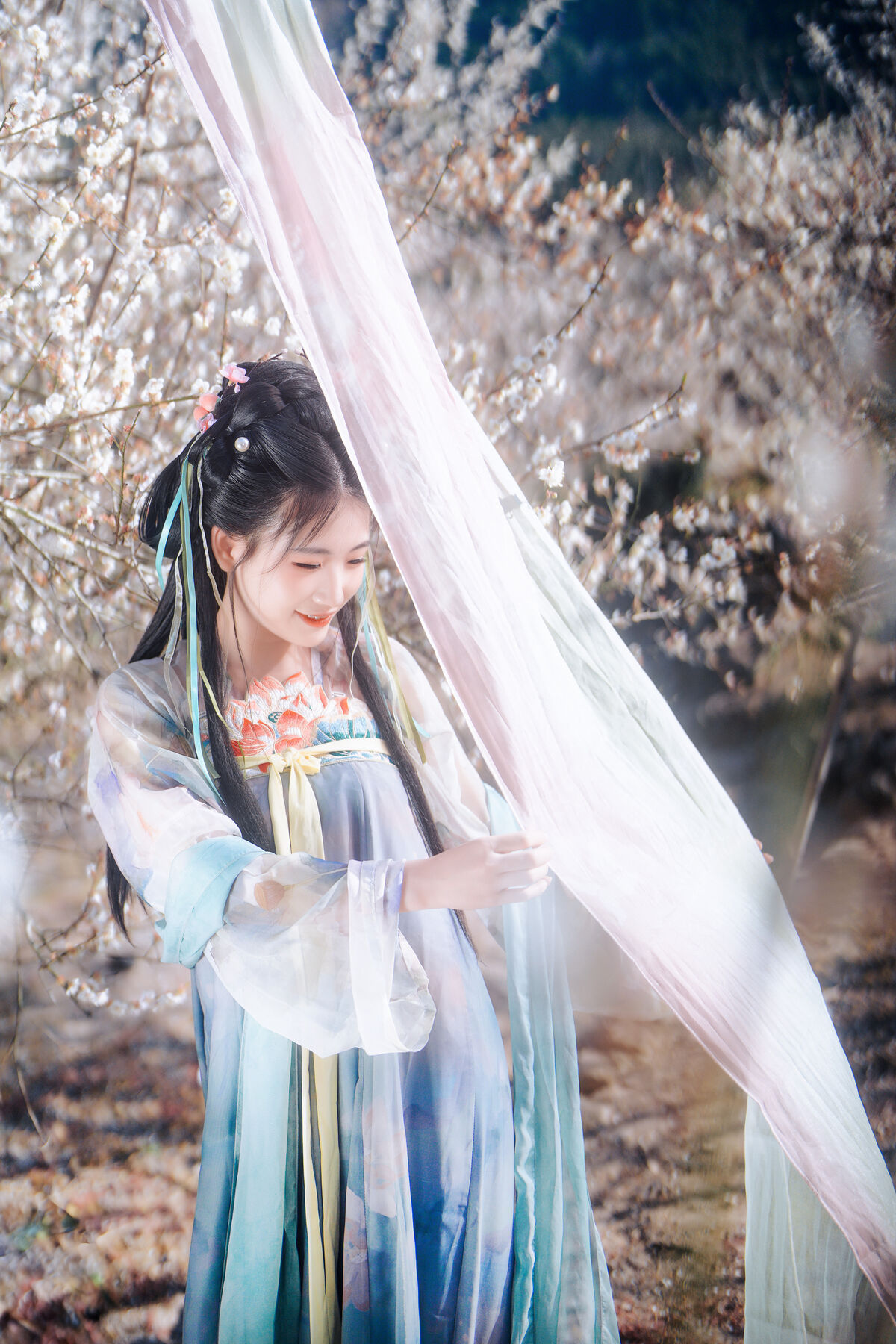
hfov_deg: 27.0
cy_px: 672
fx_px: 1867
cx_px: 448
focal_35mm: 50
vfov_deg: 39.6
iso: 100
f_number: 1.4
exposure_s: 1/8000
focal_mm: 50
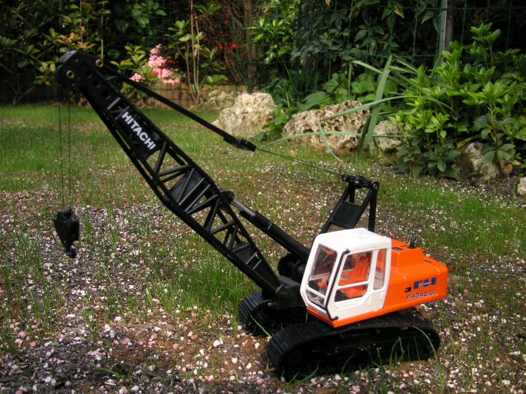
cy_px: 197
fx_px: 562
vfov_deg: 38.7
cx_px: 263
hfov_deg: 50.1
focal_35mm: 37
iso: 50
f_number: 2.8
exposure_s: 1/350
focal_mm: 6.1
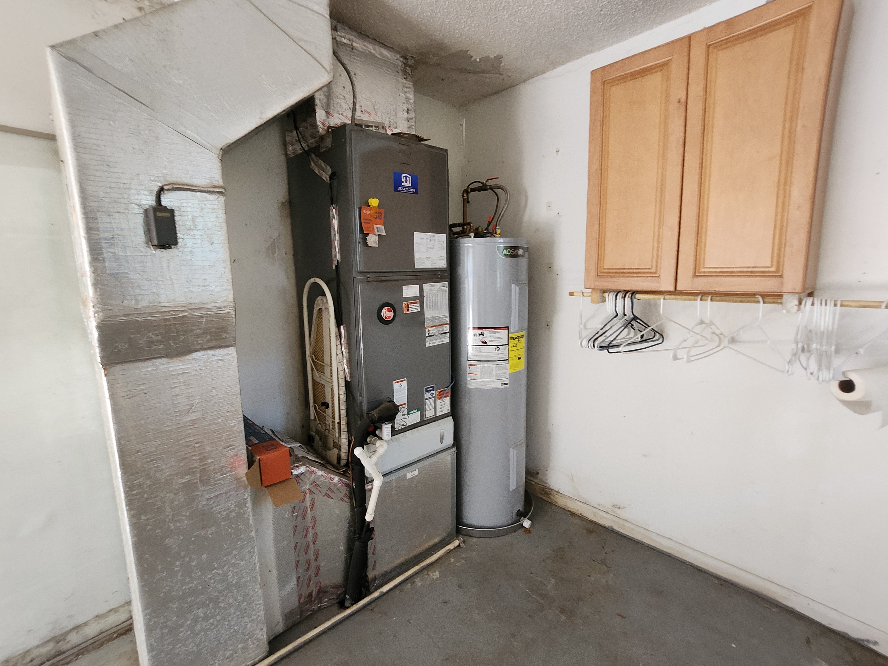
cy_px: 333
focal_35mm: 13
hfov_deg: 106.2
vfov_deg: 89.9
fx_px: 333
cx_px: 444
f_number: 2.2
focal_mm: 1.7
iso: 320
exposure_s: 1/40
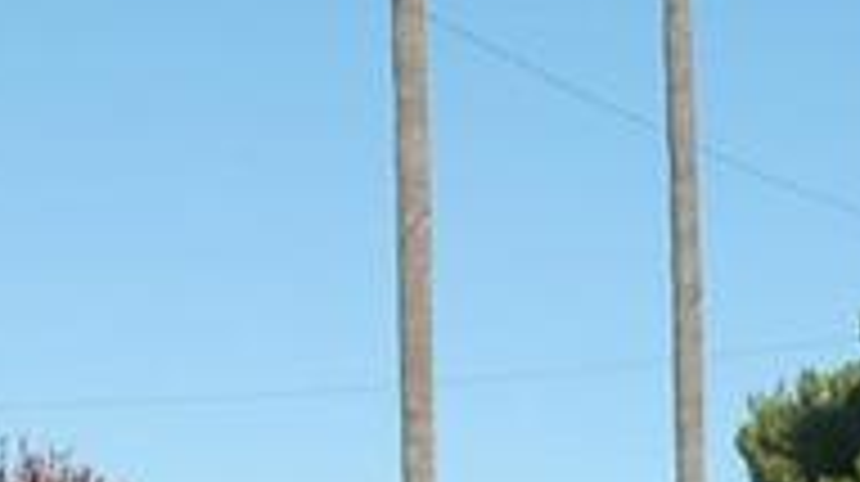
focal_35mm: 211
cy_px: 16
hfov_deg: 10.0
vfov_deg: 5.7
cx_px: 1121
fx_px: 4803
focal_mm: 25
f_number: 10
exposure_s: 1/400
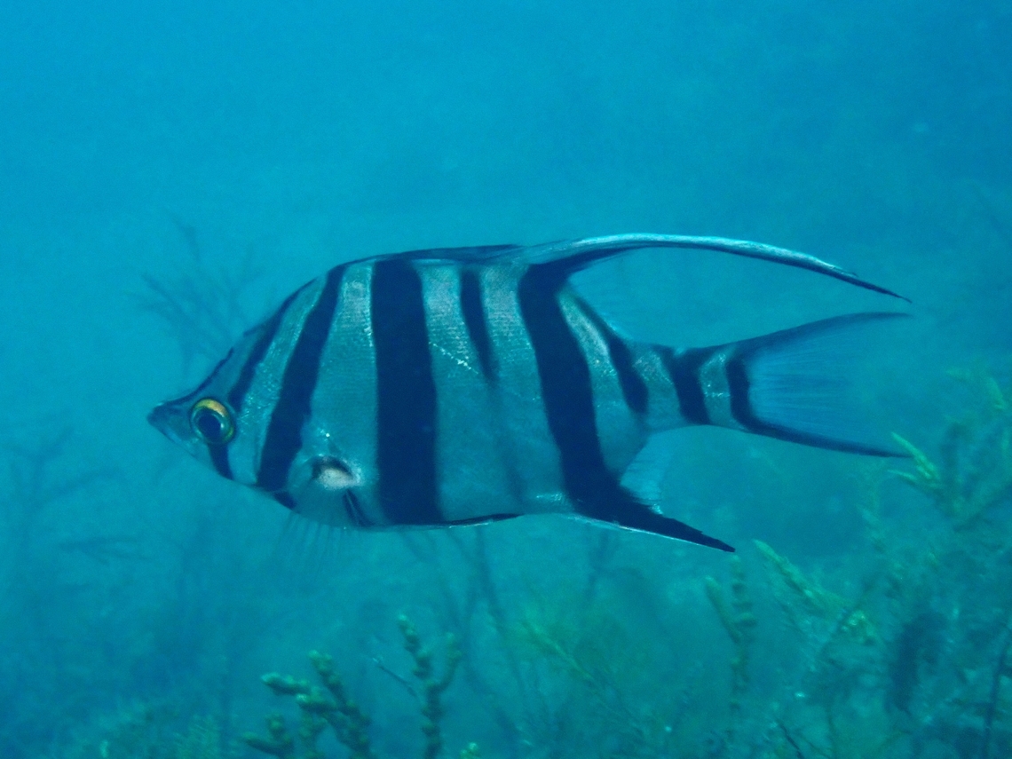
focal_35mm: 67
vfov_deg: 21.9
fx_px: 1959
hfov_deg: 29.0
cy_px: 380
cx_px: 506
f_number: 5
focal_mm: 11.88
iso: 250
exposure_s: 1/125
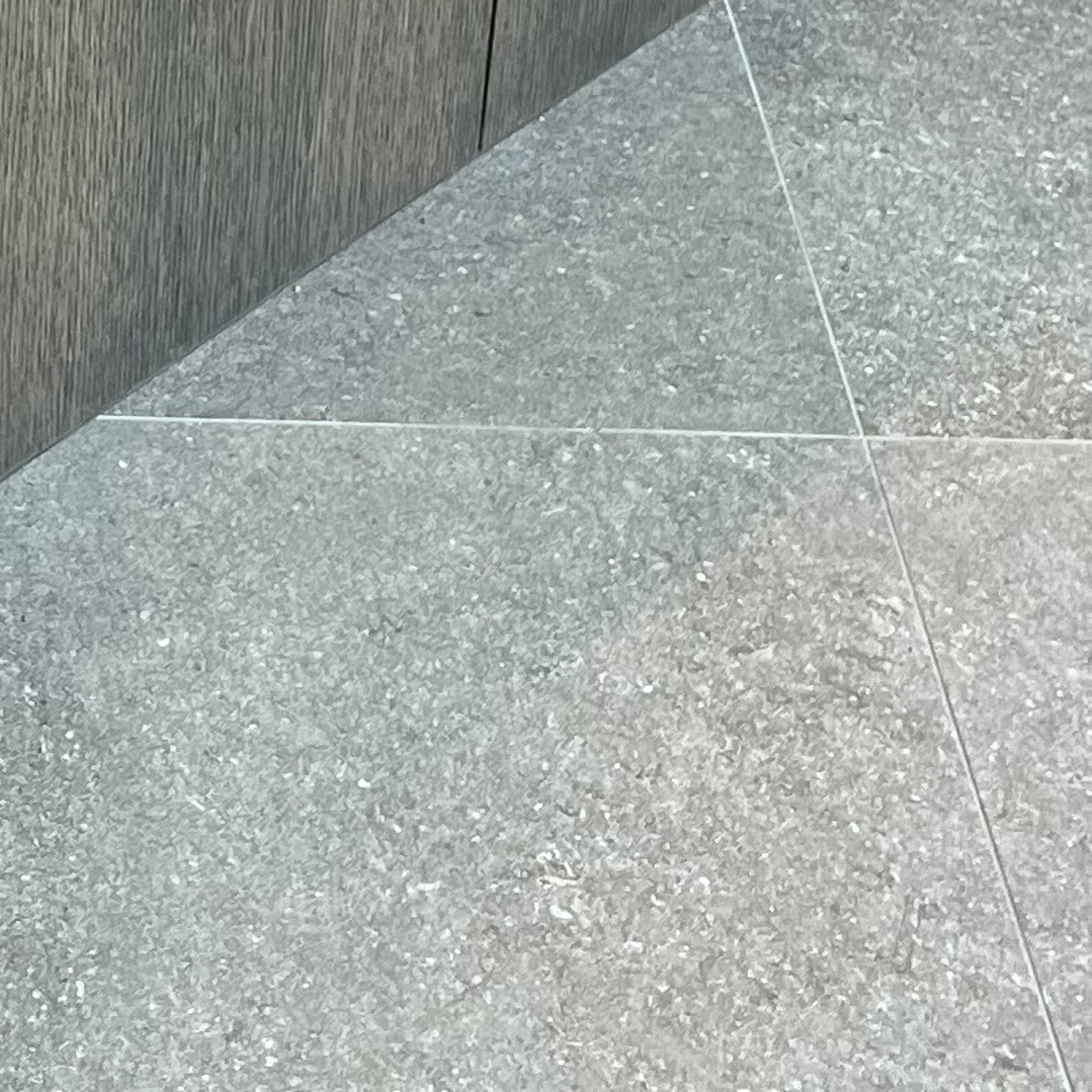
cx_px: -249
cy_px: -588
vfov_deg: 14.1
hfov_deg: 14.6
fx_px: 4104
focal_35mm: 115
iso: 125
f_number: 1.6
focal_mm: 5.1
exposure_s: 1/121
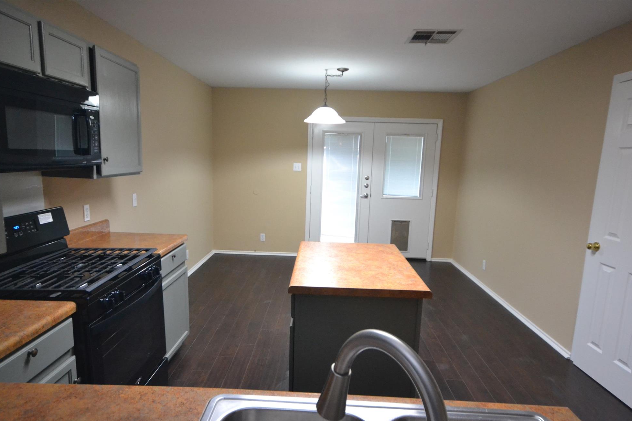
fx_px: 386
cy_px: 219
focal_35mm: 22
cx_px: 307
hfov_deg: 78.6
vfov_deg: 57.2
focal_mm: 14
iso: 3200
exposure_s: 1/30
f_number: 4.8
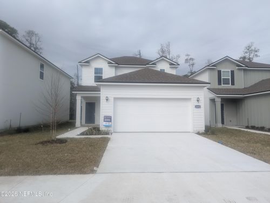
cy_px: 102
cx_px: 135
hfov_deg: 71.5
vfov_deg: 56.9
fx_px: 187
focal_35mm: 24
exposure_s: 1/2762
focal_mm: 6.81
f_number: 1.85
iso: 49
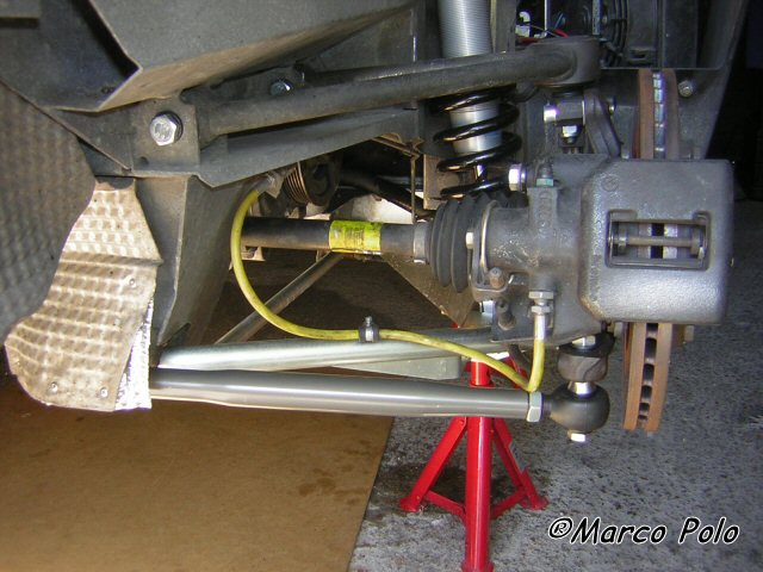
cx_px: 382
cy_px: 286
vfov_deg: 39.7
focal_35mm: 36
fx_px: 794
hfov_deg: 51.4
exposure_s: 1/30
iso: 50
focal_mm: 4.7
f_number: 2.6
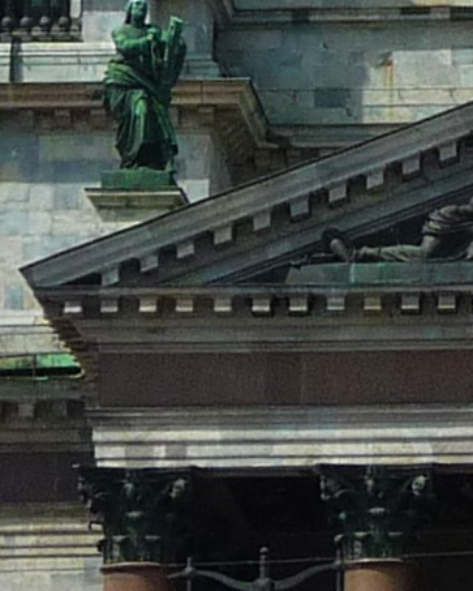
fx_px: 4685
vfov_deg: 7.2
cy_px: -73
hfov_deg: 5.7
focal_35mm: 268
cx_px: 839
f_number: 9
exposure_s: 1/250
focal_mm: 6
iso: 100
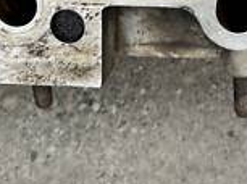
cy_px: -195
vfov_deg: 11.9
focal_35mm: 109
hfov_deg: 17.6
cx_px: 253
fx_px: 776
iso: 50
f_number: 1.6
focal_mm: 5.1
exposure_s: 1/421
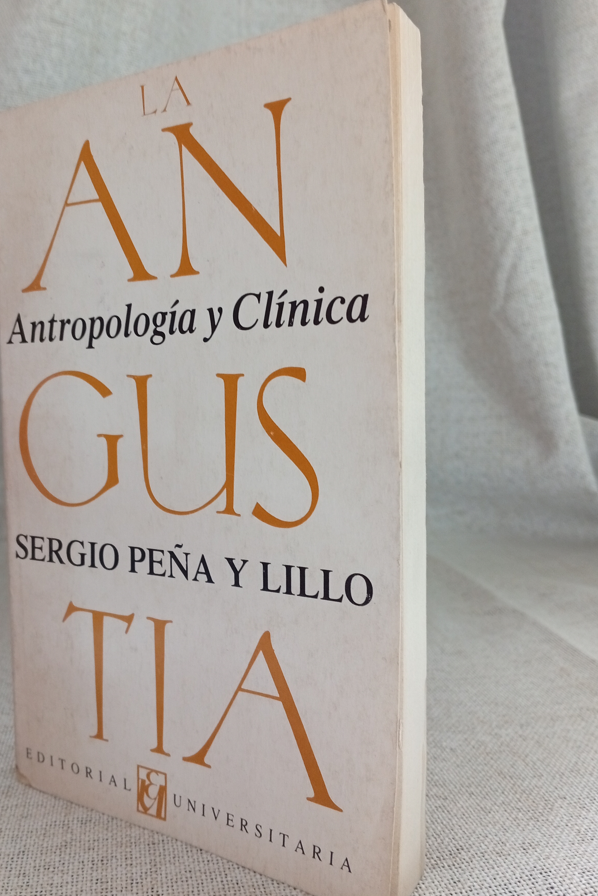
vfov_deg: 57.2
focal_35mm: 33
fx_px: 822
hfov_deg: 39.8
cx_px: 236
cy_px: 440
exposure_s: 1/33.3
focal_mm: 3.98
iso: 529
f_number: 1.8
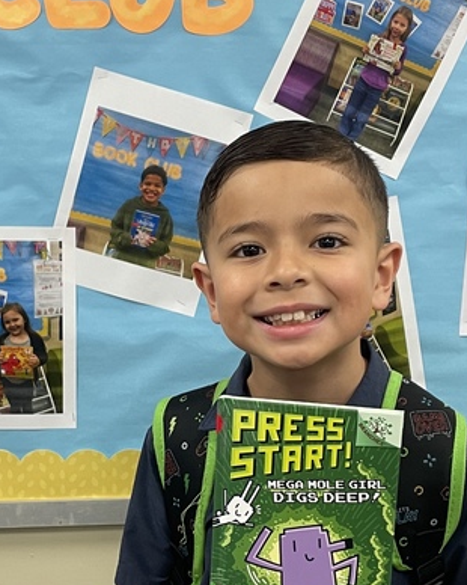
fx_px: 1158
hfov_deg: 22.7
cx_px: 161
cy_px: 413
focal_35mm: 67
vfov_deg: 28.0
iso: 80
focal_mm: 4.2
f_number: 1.6
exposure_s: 1/60
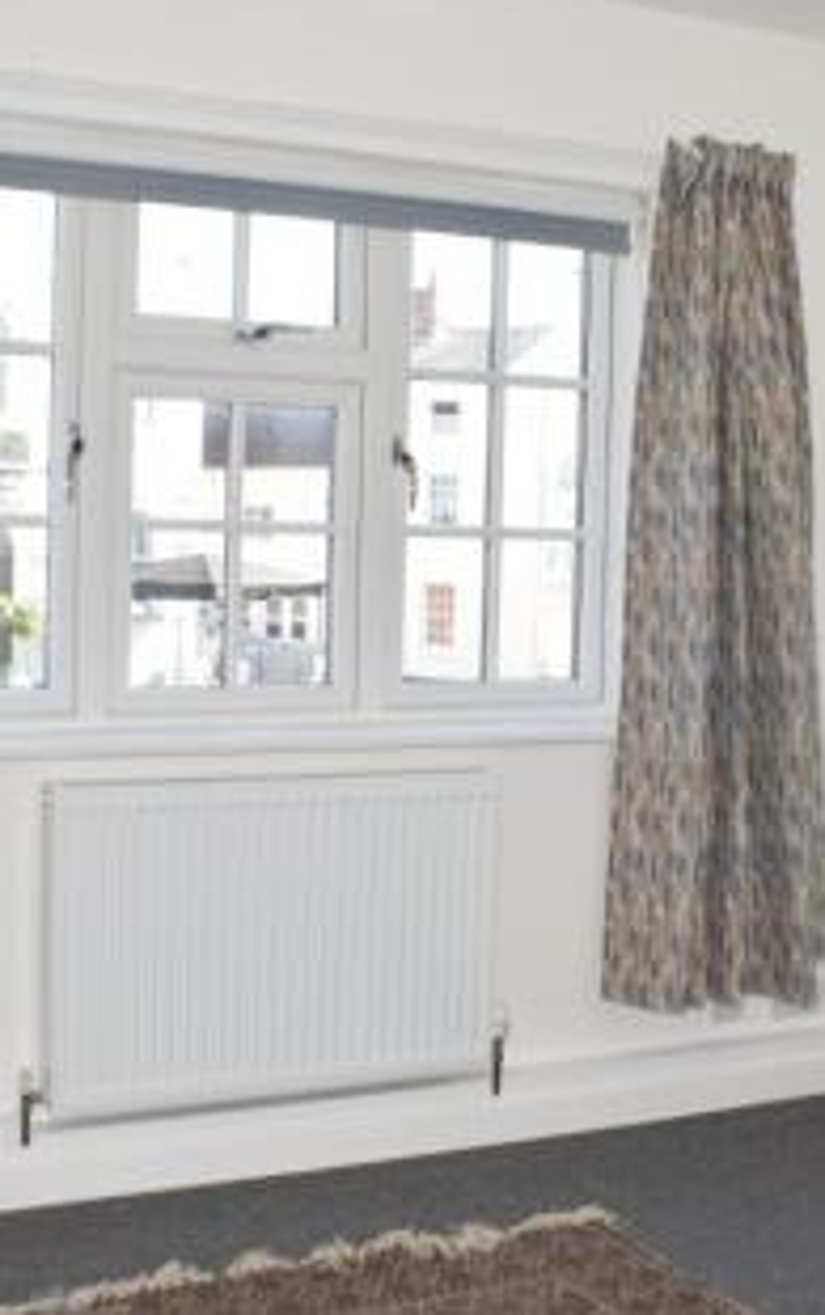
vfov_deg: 30.3
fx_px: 2433
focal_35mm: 68
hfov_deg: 19.2
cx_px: 529
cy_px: 649
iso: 125
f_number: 7.1
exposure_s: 1/50
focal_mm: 29
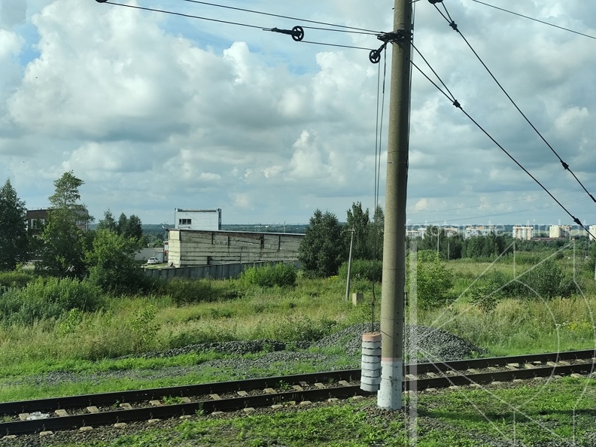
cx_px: 298
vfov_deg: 31.5
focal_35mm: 46
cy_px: 224
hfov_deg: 41.2
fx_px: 792
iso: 50
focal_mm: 6.19
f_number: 1.65
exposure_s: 1/594
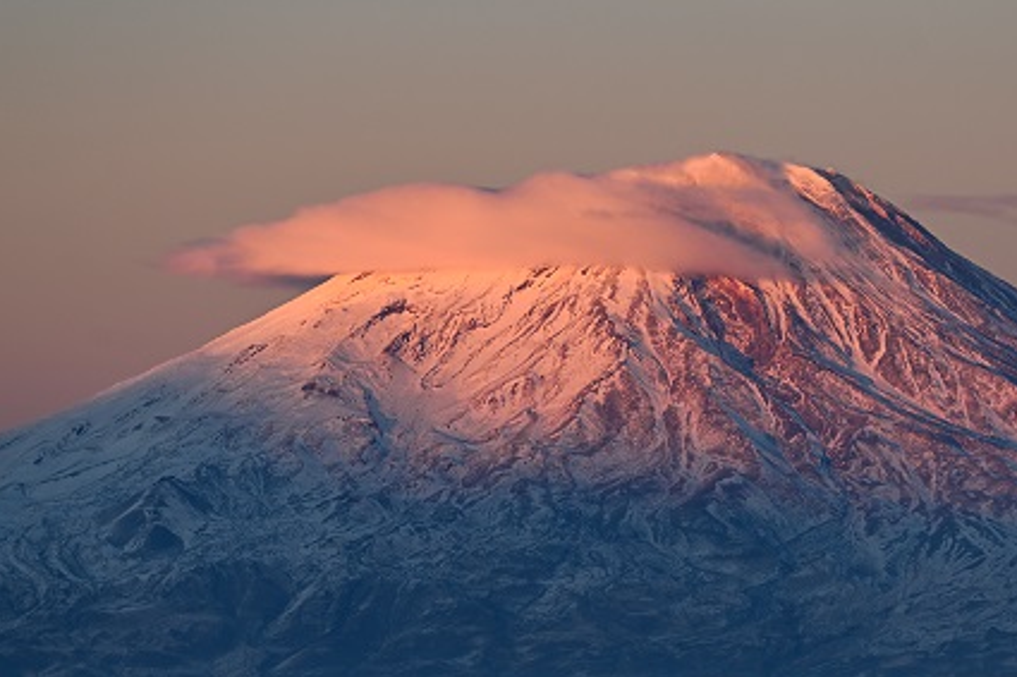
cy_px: 409
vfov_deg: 5.9
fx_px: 6579
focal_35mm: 233
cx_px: 639
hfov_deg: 8.8
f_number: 5.6
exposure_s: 1/80
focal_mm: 165
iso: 100
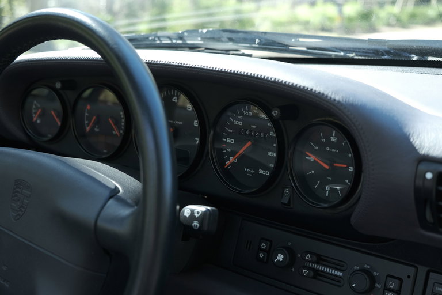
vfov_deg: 35.1
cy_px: 148
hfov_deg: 50.7
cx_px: 221
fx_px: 467
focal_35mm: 38
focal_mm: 25.4
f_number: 3.2
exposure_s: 1/250
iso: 640
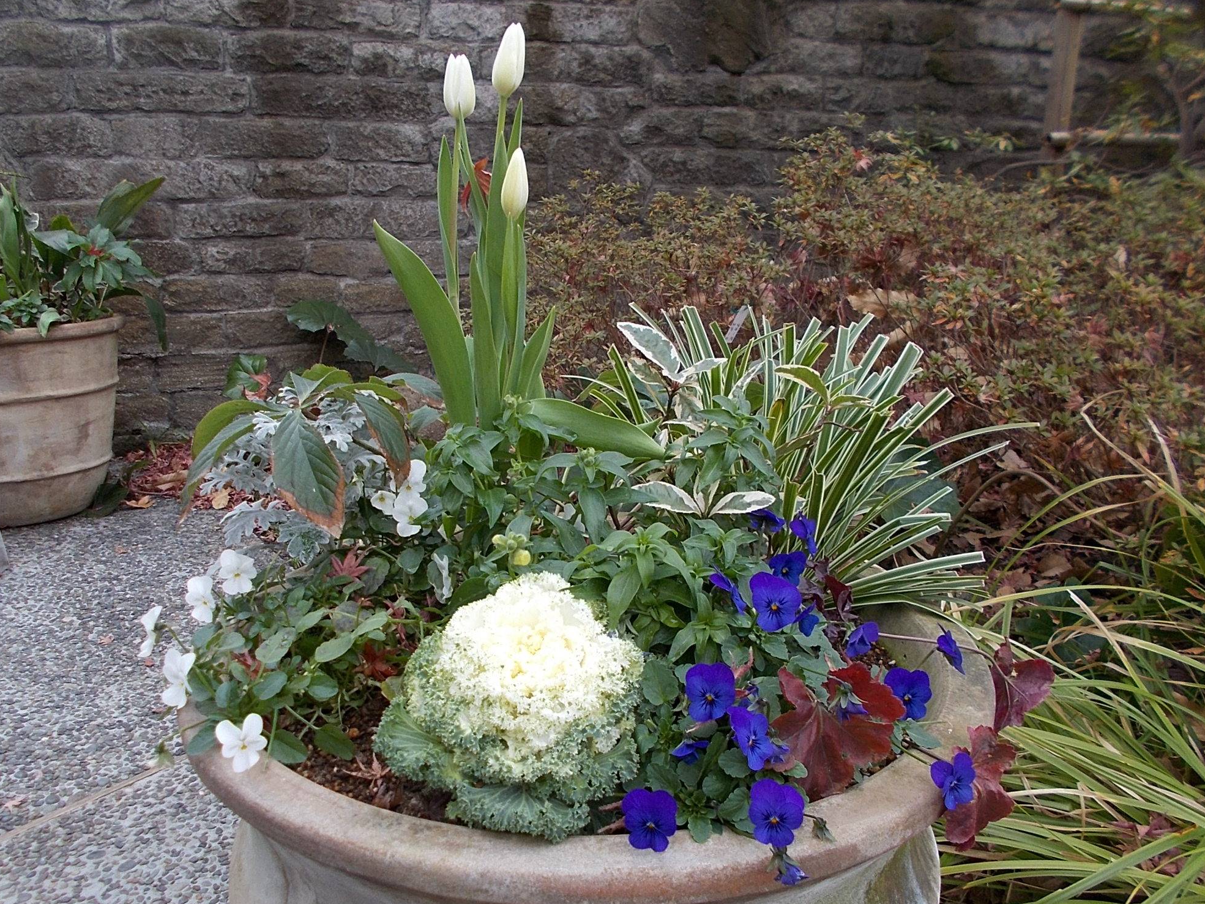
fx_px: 1044
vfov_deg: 46.8
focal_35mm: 30
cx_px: 554
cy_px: 458
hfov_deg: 59.9
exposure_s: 1/40
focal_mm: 4.6
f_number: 3.2
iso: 80
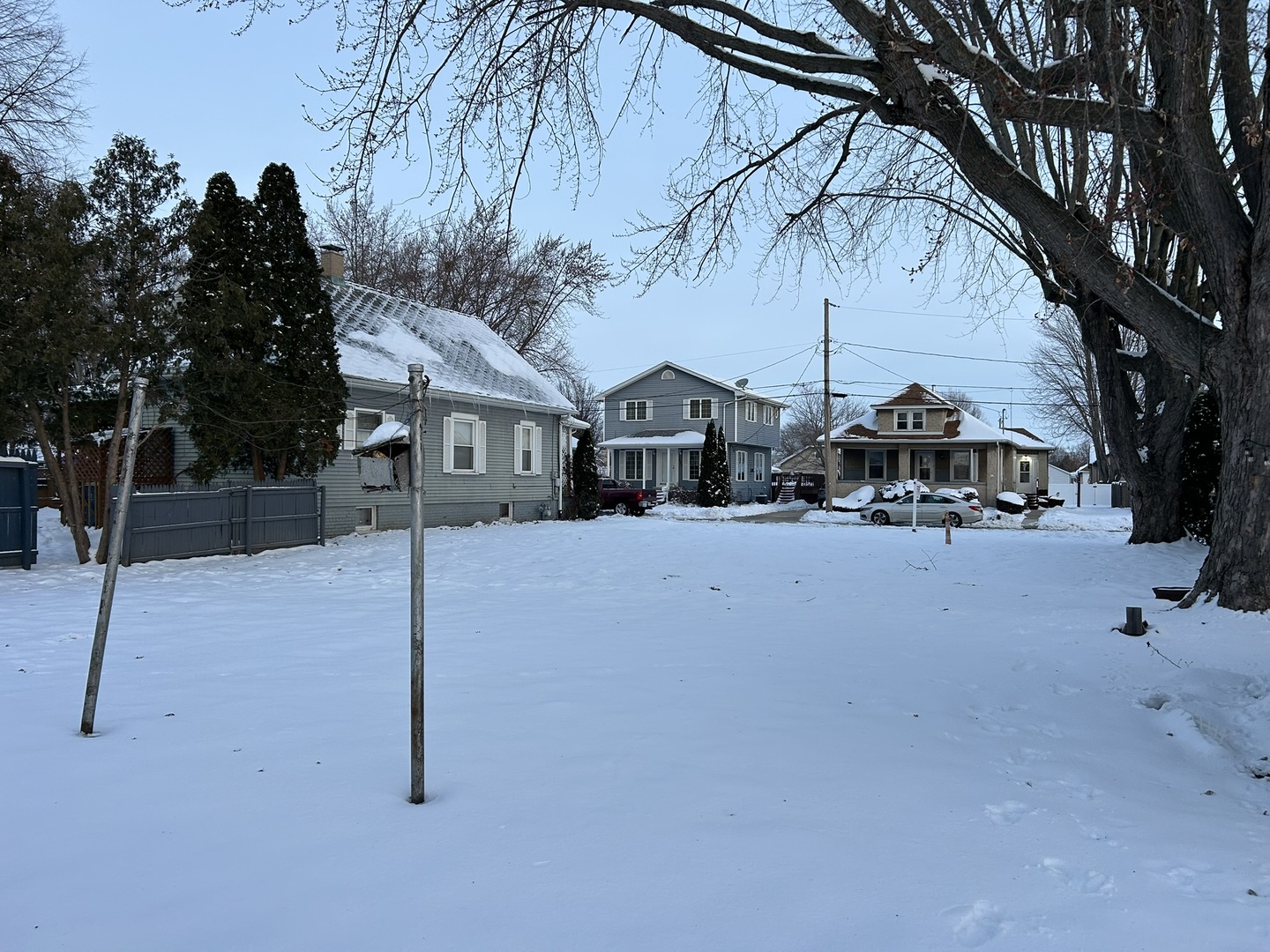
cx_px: 635
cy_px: 476
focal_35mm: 26
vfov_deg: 53.1
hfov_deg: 67.3
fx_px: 954
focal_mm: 5.7
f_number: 1.5
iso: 80
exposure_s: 1/121
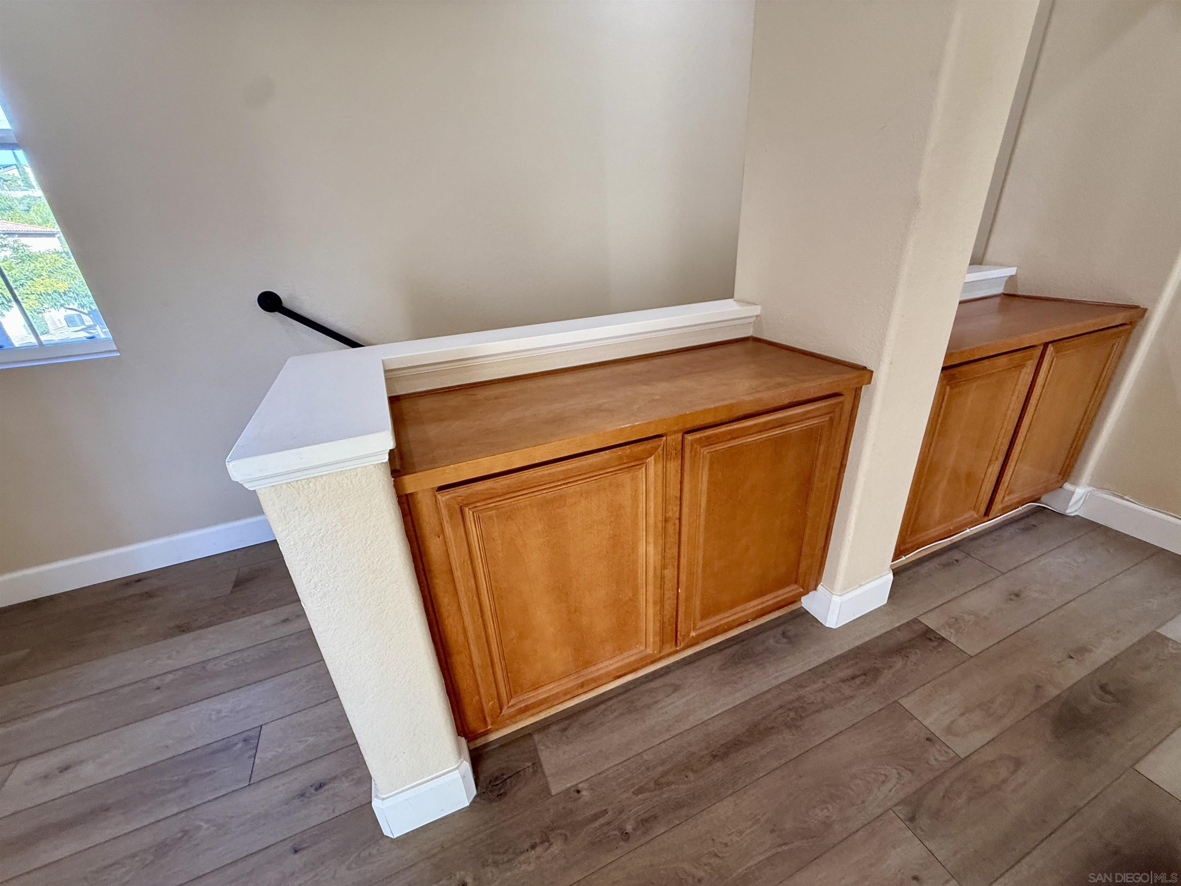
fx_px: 478
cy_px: 443
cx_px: 590
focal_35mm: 14
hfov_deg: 102.1
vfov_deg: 85.7
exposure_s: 1/120
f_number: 2.2
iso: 250
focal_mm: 2.22
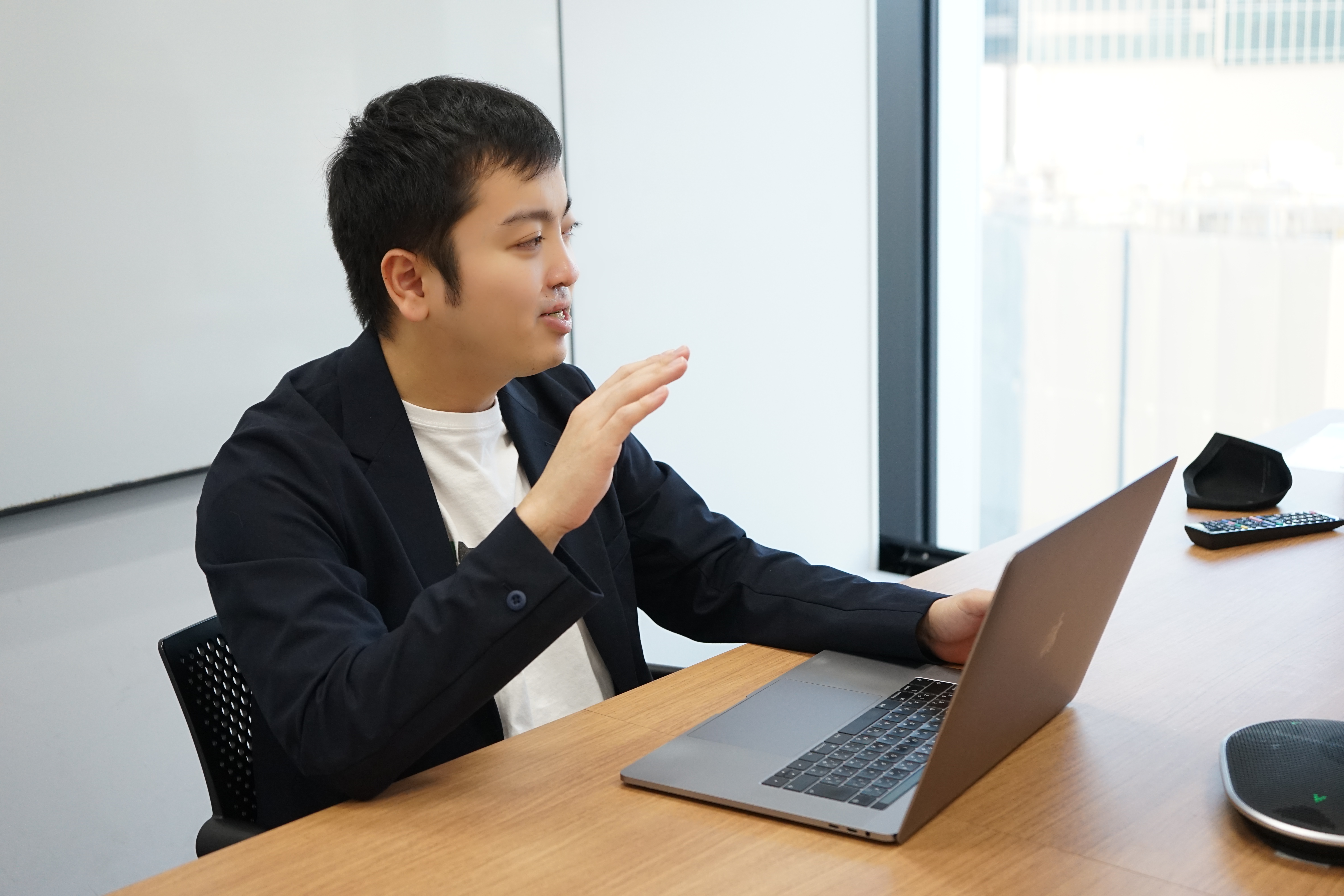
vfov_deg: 28.6
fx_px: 1755
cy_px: 448
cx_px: 672
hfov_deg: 41.9
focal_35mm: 47
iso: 2000
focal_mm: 47
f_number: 4.5
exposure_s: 1/200
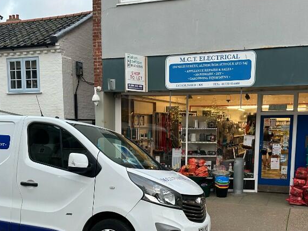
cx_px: 156
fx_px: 383
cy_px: 173
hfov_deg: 43.8
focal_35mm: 43
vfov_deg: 33.0
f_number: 1.78
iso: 100
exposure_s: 1/100
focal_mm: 6.86
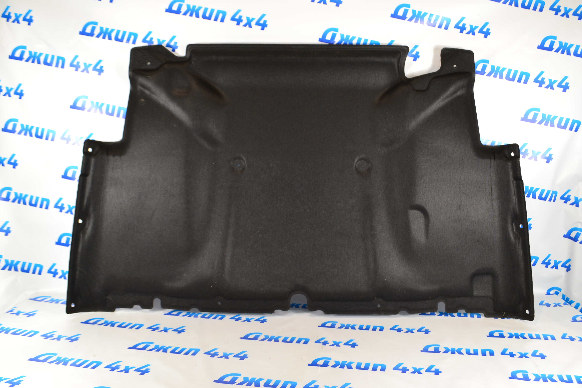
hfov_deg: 61.9
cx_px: 291
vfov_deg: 43.6
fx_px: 485
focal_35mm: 30
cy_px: 194
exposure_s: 1/20
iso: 400
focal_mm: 20
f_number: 6.3
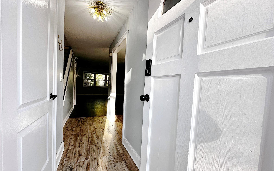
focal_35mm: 15
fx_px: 112
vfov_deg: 74.7
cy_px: 91
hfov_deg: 101.5
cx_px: 137
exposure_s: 1/120
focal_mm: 2.22
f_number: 2.2
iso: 80
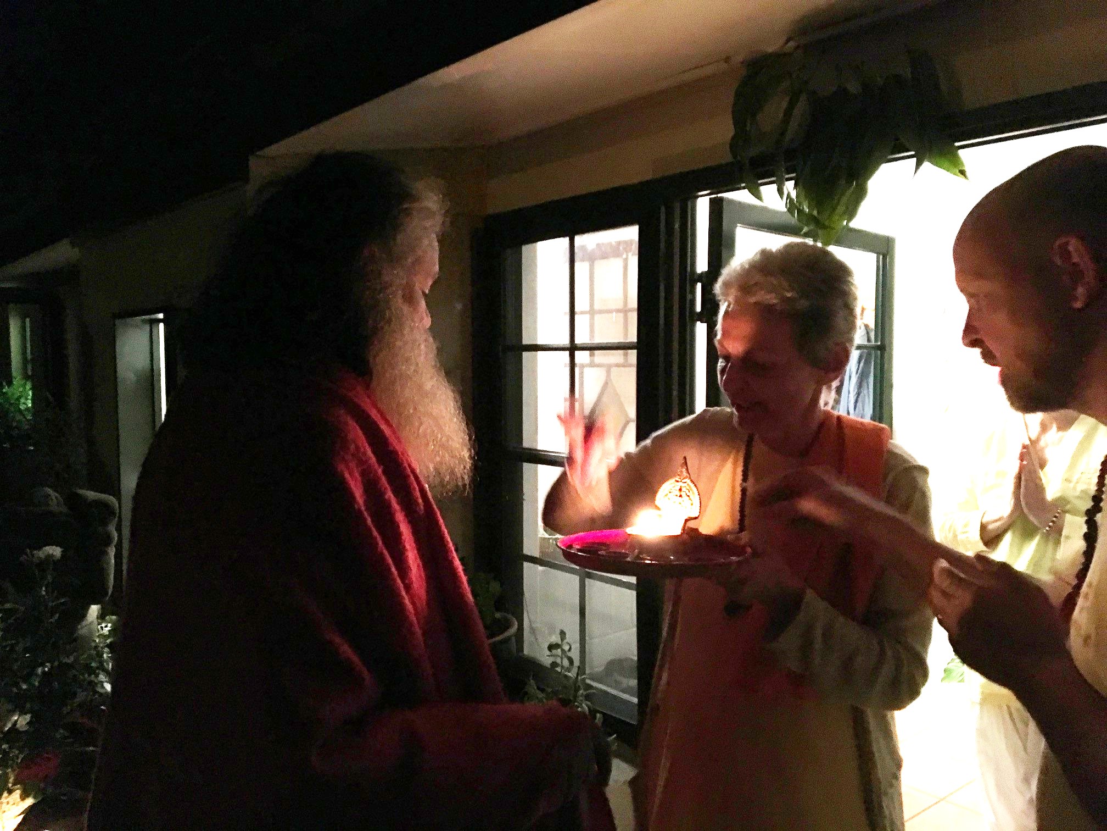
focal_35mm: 29
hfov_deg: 61.7
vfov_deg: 48.2
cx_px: 554
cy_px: 416
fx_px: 927
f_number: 2.2
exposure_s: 1/17
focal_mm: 4.15
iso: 500
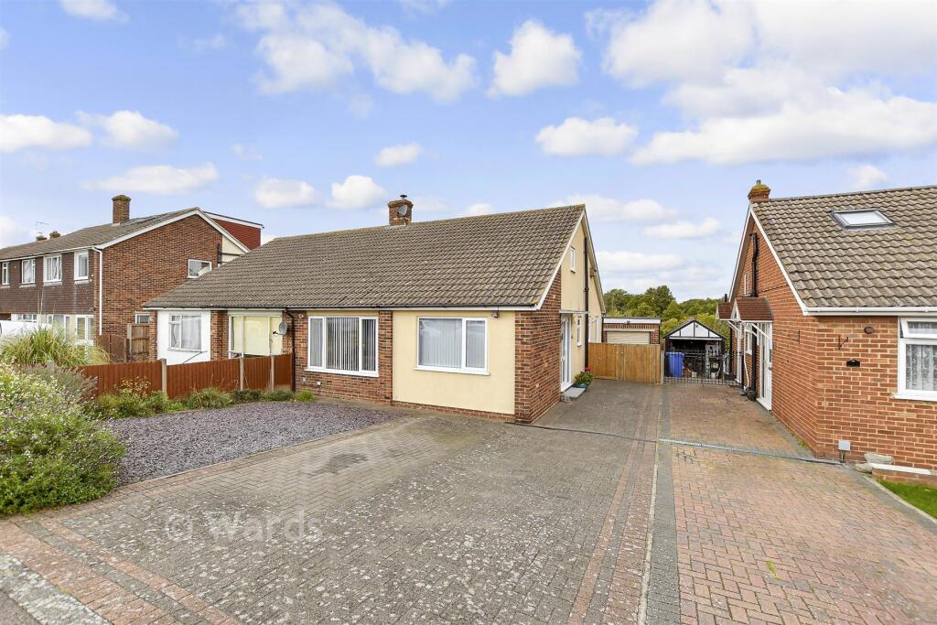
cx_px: 468
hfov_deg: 100.4
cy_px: 312
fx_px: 390
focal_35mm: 15
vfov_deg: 77.3
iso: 160
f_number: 5.6
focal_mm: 10
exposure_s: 1/500
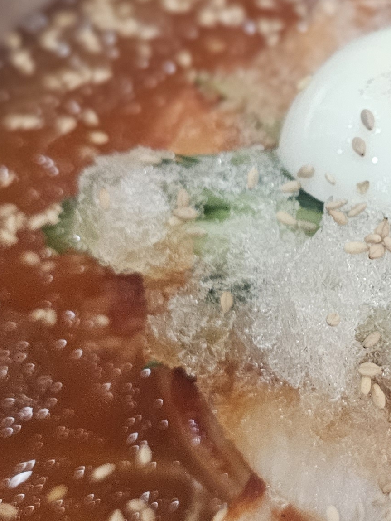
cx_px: 396
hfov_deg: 18.0
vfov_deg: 24.3
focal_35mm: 80
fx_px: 1204
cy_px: 196
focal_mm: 6.3
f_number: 1.7
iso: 320
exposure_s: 1/120
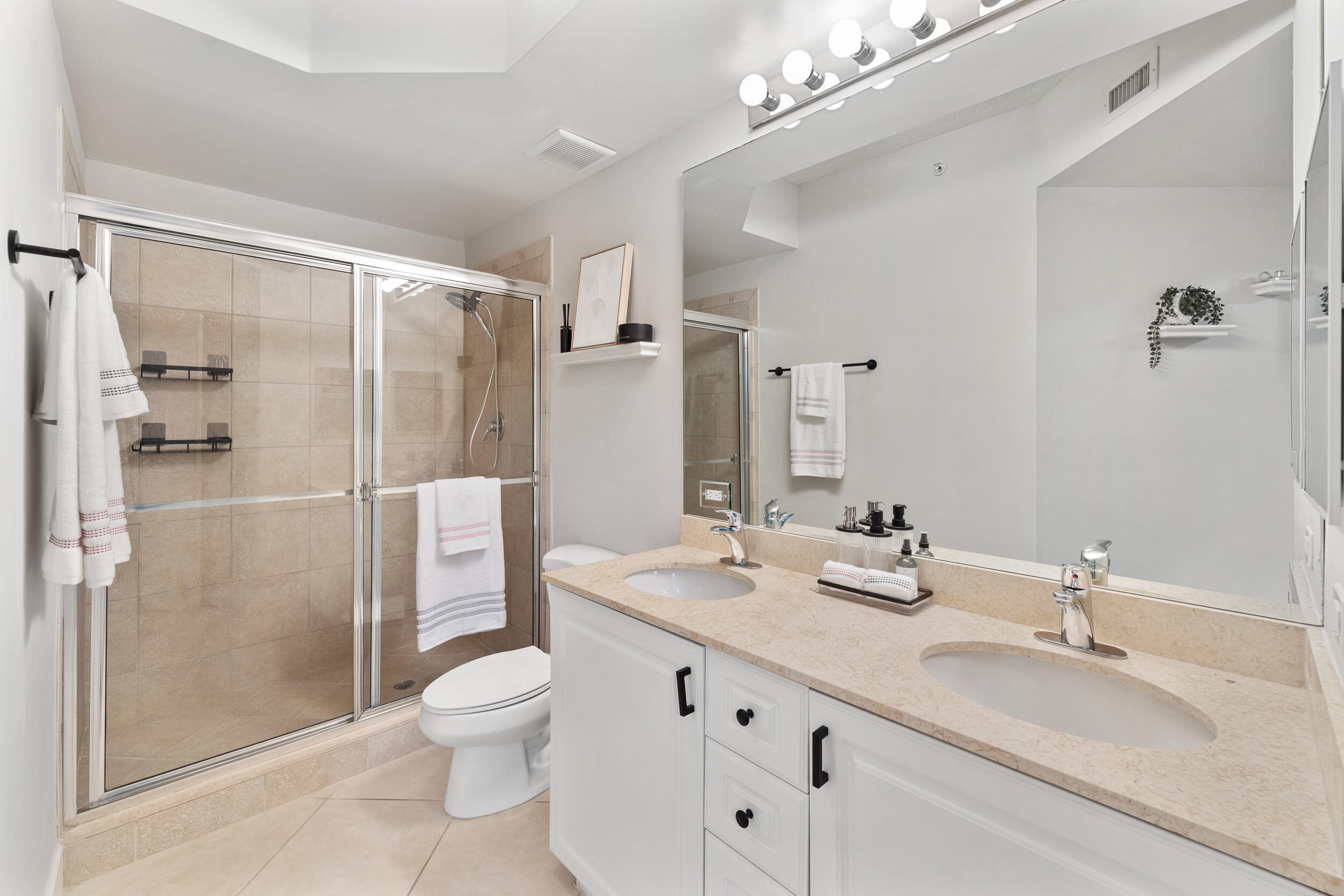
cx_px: 672
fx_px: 523
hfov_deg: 104.3
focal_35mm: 14
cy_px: 448
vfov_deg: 81.2
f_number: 9
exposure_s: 1/2
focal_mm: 14
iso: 250
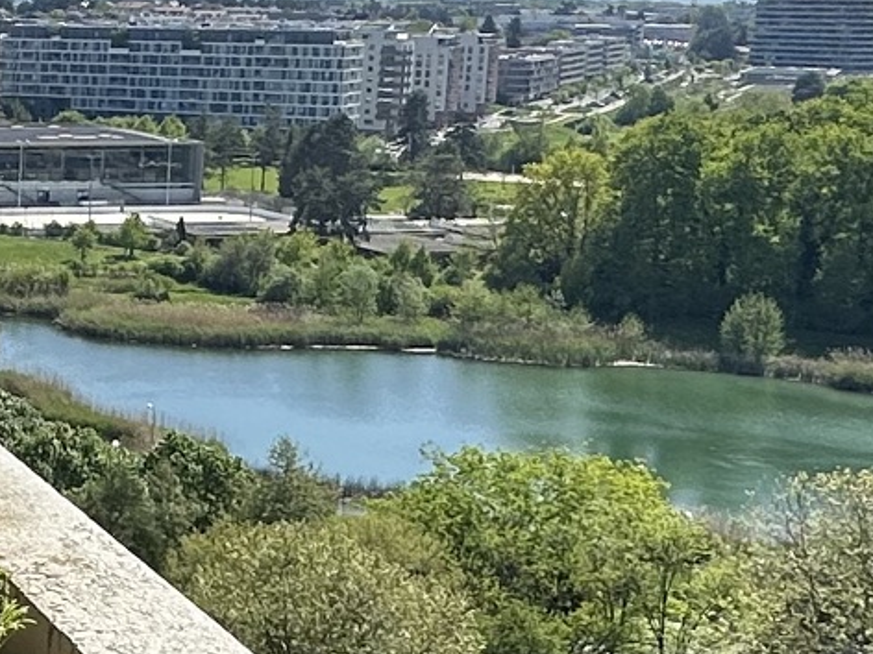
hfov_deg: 21.6
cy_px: 305
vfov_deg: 19.4
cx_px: -420
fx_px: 1917
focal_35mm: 76
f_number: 2.2
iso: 50
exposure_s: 1/2681
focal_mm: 2.22
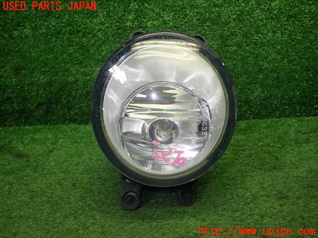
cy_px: 119
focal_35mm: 30
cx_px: 159
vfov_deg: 46.8
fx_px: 276
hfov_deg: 60.0
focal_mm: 5.4
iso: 250
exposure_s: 1/125
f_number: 2.3
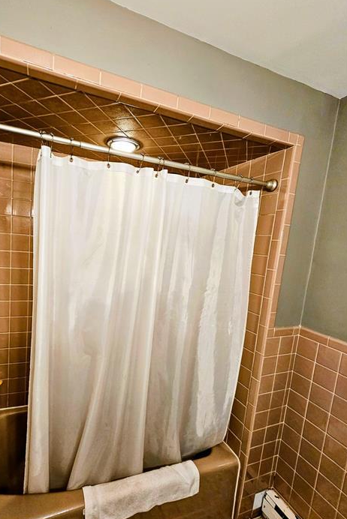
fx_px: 217
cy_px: 272
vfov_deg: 100.3
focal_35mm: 15
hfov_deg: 76.2
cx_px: 134
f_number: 2.2
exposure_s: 1/60
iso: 160
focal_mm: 2.2
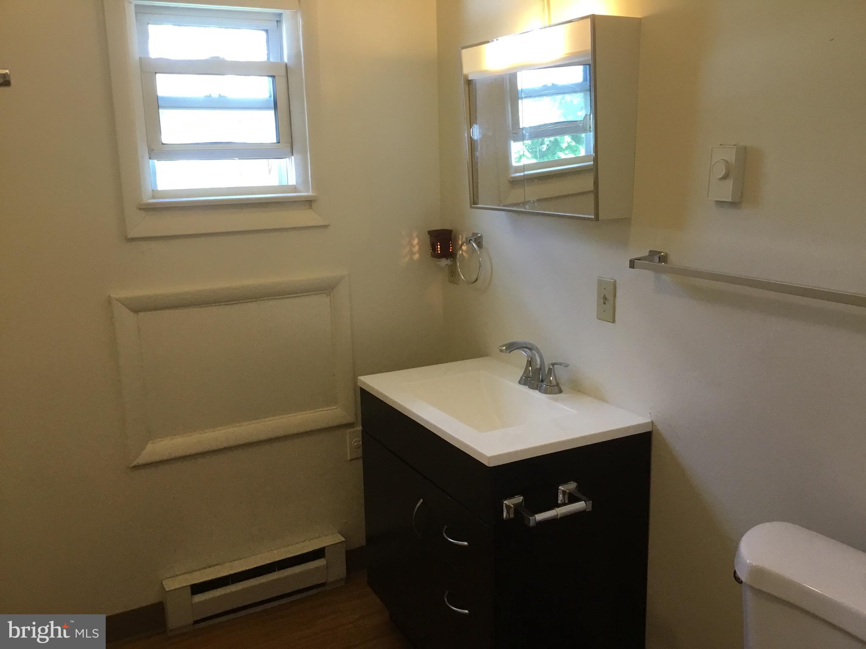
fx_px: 776
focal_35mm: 31
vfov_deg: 45.4
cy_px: 324
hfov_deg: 58.4
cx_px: 433
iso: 40
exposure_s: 1/30
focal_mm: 3.3
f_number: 2.4
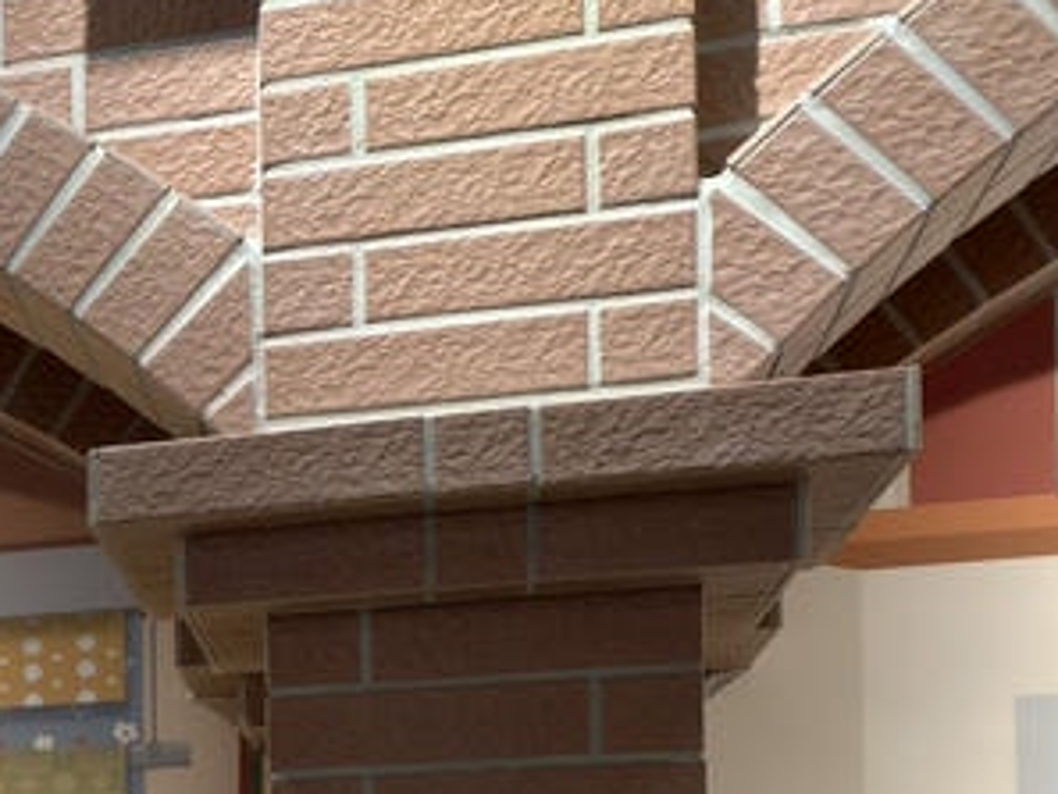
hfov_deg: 16.5
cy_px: 1075
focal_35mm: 93
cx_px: -1012
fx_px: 2844
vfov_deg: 15.1
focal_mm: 6.54
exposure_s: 1/60
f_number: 1.57
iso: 373
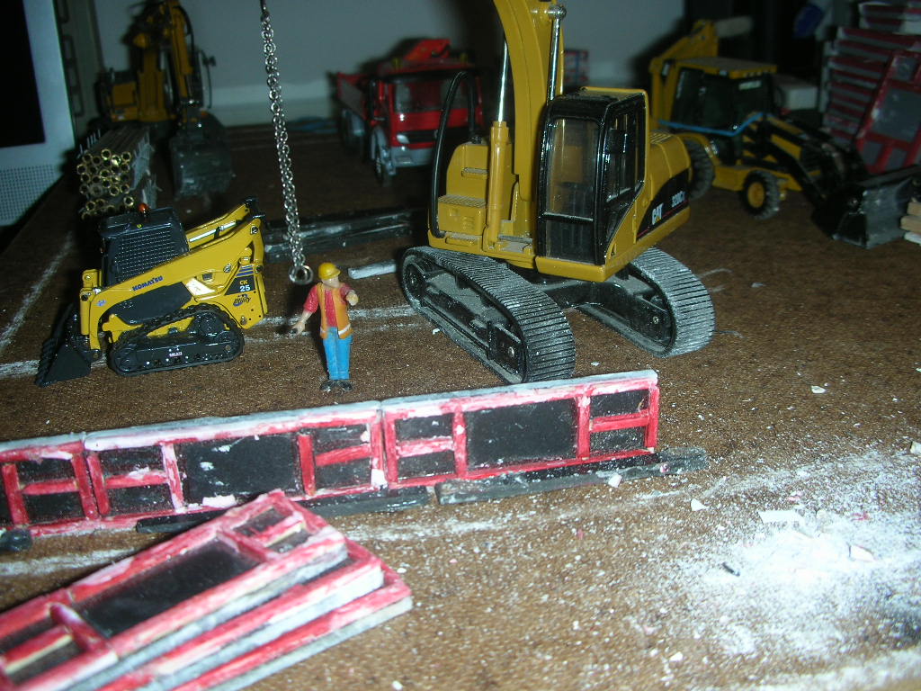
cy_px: 346
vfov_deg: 40.7
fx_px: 931
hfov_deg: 52.6
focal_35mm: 35
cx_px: 460
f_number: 3
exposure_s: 1/60.1
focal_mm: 5.8
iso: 50
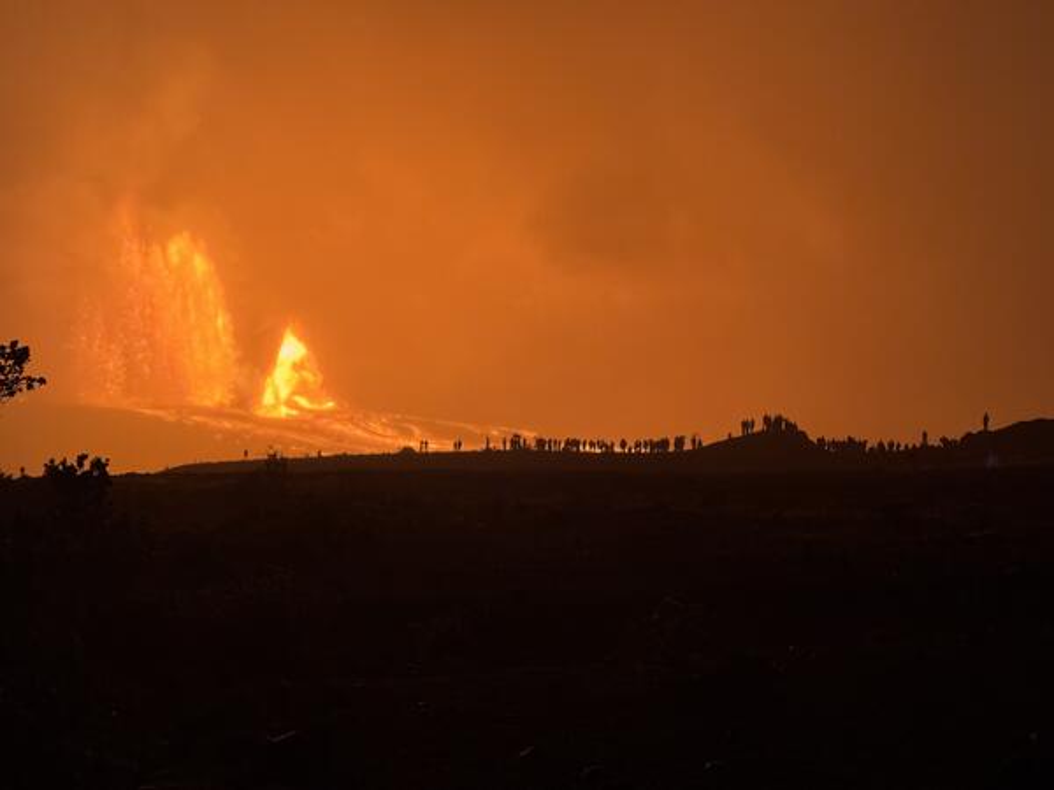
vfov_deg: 30.3
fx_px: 1462
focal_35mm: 48
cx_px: 527
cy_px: 395
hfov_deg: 39.7
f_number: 1.78
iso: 500
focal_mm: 6.76
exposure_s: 1/40
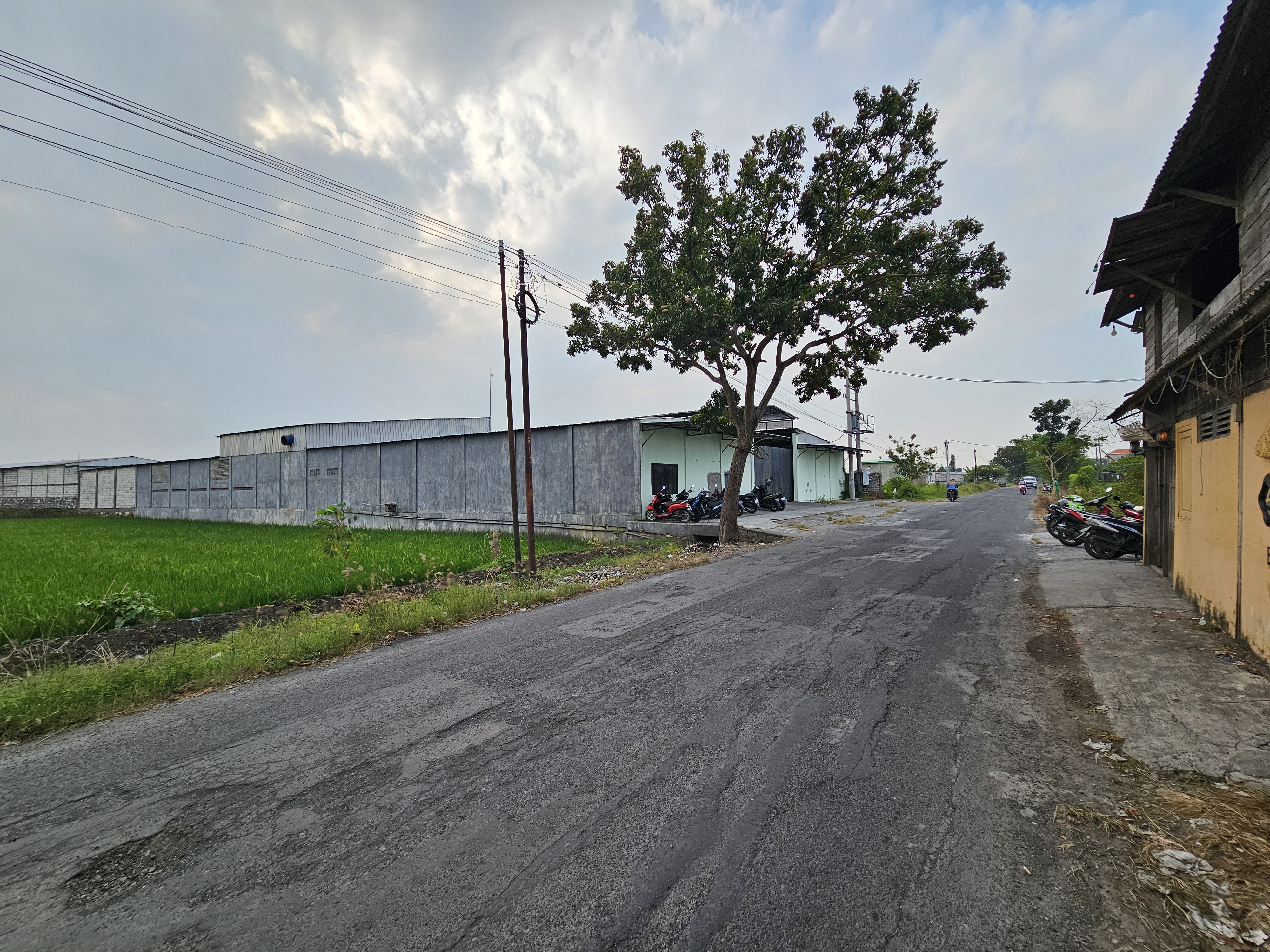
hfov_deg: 106.2
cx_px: 635
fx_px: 477
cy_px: 476
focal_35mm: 13
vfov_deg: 89.9
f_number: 2.2
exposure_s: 1/803
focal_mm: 2.2
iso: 50
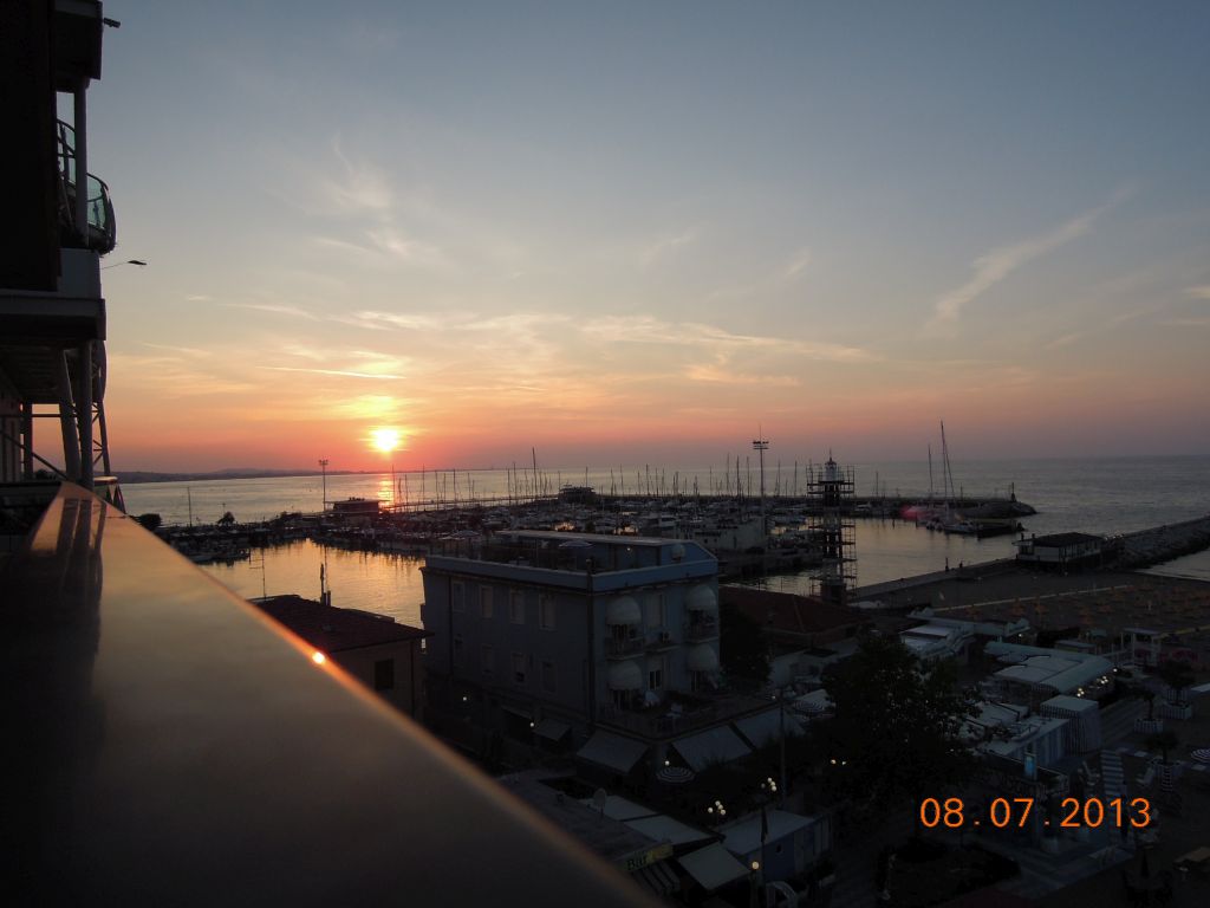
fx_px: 839
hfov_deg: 71.6
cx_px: 605
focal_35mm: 24
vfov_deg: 56.8
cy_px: 454
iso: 160
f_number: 2.8
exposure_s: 1/1250
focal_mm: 4.3
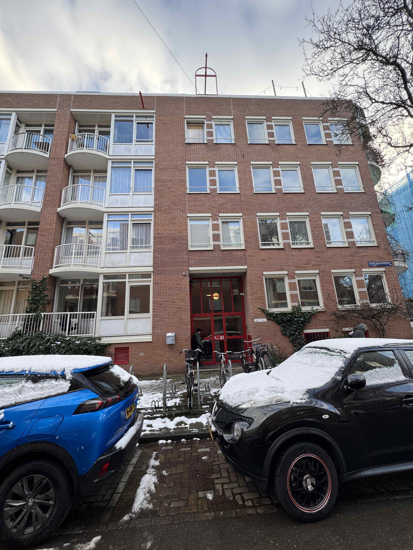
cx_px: 206
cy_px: 275
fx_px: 223
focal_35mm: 14
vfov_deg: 102.1
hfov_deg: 85.7
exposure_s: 1/136
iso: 40
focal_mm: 2.22
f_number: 2.2
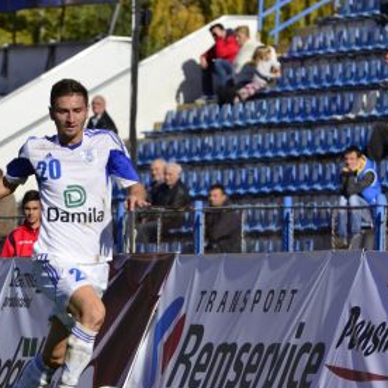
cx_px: 0
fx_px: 9397
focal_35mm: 741
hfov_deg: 2.4
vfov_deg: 2.4
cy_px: 291
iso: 400
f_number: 7.1
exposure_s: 1/2500
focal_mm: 230
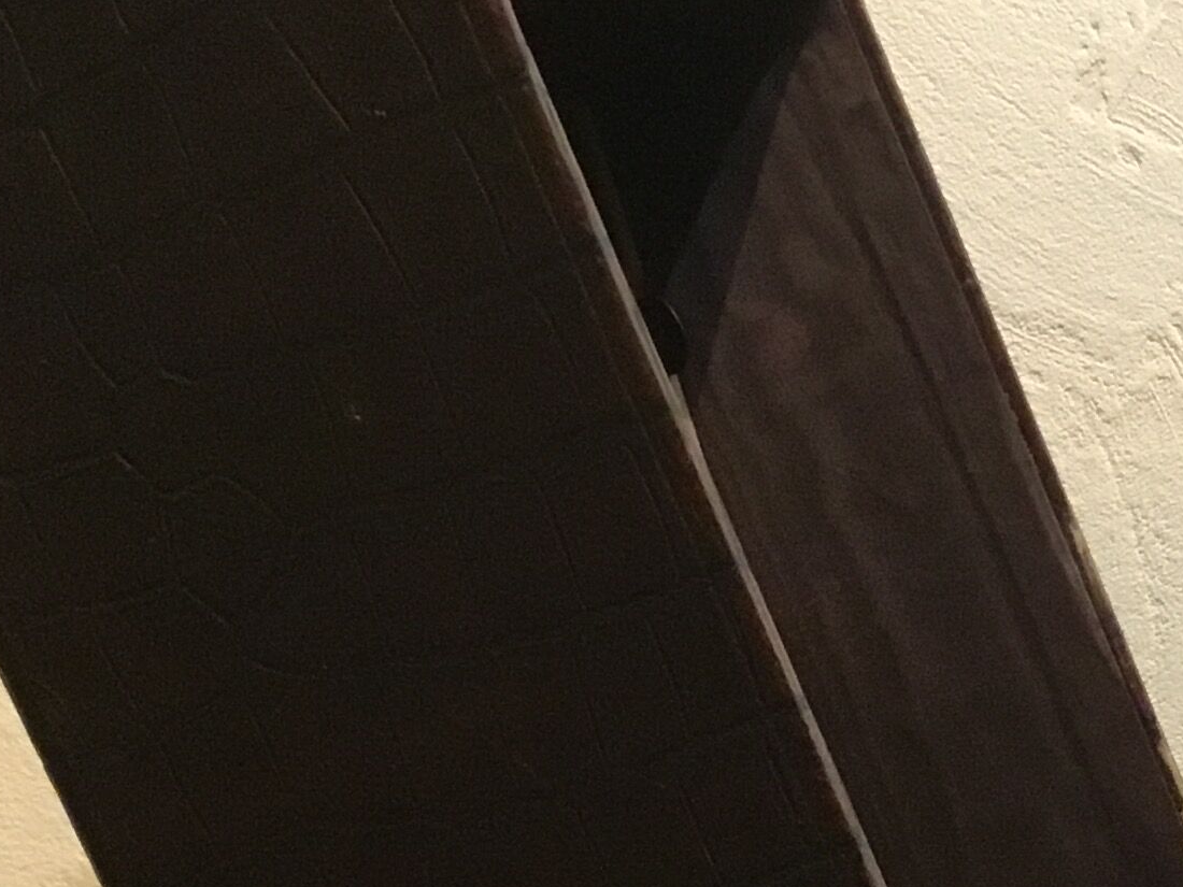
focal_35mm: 92
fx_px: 3144
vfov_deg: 15.7
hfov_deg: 19.9
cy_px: 901
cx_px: 1437
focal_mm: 3.3
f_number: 2.4
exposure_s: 1/25
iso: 200
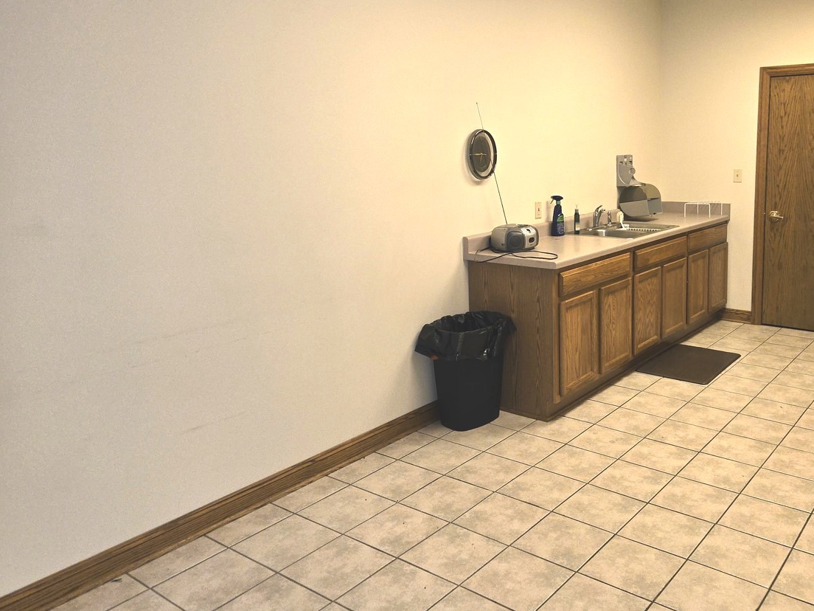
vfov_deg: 46.5
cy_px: 241
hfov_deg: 58.9
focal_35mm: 30
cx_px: 526
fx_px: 705
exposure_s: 1/40
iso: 100
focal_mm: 5.4
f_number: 1.8
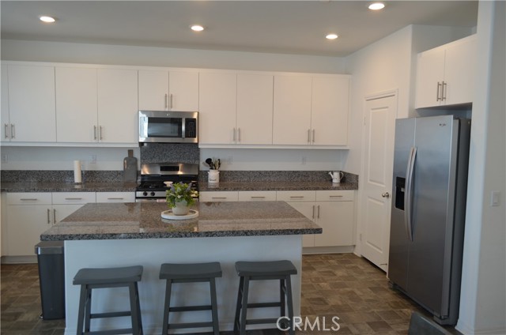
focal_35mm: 27
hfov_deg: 67.5
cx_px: 253
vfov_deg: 47.7
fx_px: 379
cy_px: 168
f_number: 4
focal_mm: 18
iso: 400
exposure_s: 1/60
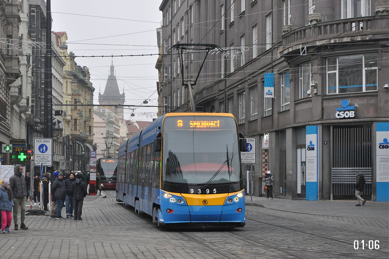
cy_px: 130
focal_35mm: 87
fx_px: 939
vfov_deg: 15.7
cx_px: 194
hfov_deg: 23.4
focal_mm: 58
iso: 1600
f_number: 5
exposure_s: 1/500
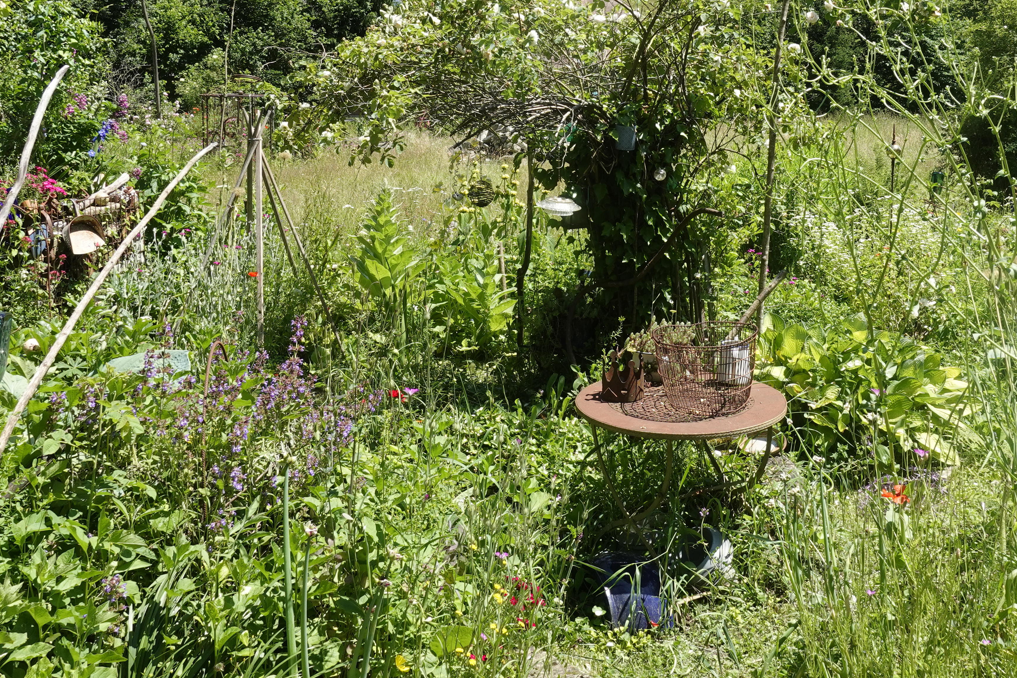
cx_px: 572
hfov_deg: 50.6
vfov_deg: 34.5
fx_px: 1073
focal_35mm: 38
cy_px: 190
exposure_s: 1/250
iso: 125
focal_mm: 8.8
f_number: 5.6
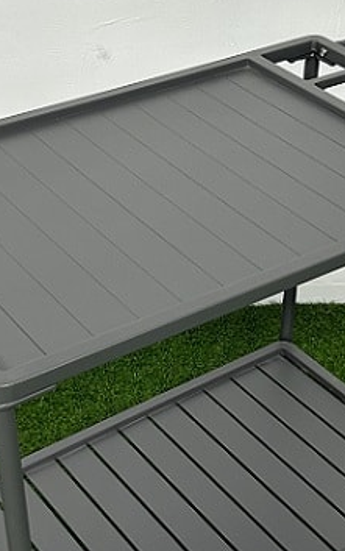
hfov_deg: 17.6
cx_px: 210
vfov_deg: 27.8
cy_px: 283
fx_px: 1112
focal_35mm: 74
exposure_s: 1/100
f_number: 1.5
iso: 80
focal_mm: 5.7
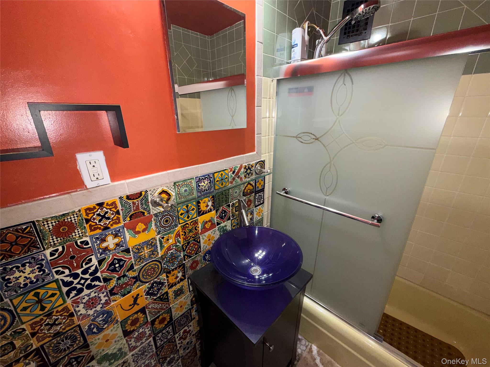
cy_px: 184
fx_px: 198
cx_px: 245
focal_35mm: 14
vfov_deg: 85.7
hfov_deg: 102.1
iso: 100
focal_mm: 2.22
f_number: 2.2
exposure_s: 1/60
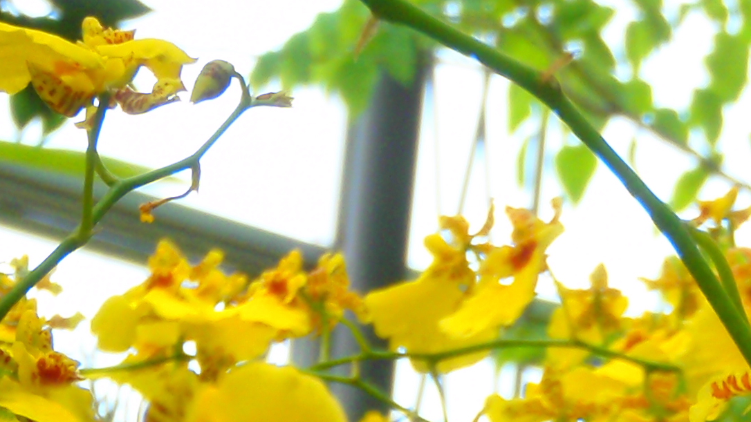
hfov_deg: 10.9
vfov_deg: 6.0
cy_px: 1024
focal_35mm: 195
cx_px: 822
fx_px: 3883
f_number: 4.4
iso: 64
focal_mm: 8.89
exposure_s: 1/100
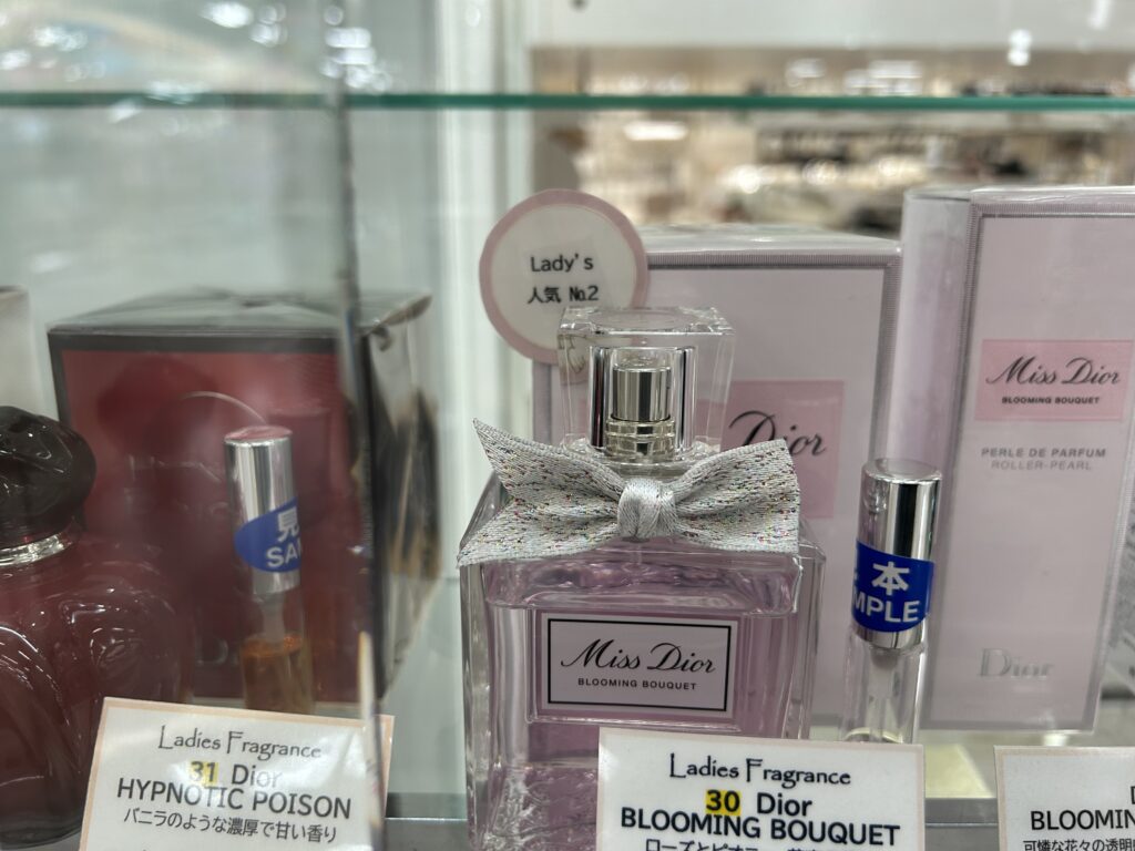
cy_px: 426
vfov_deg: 53.1
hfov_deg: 67.3
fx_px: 852
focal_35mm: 26
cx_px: 568
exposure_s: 1/100
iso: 50
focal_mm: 5.7
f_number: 1.5
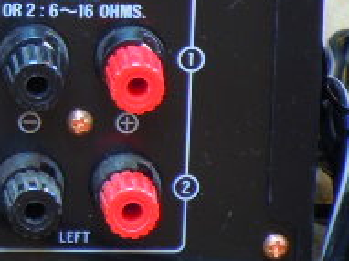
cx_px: -219
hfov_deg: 3.4
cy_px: -100
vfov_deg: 2.5
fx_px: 5874
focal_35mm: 583
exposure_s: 1/1.3
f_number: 4.6
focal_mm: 31.4
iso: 100
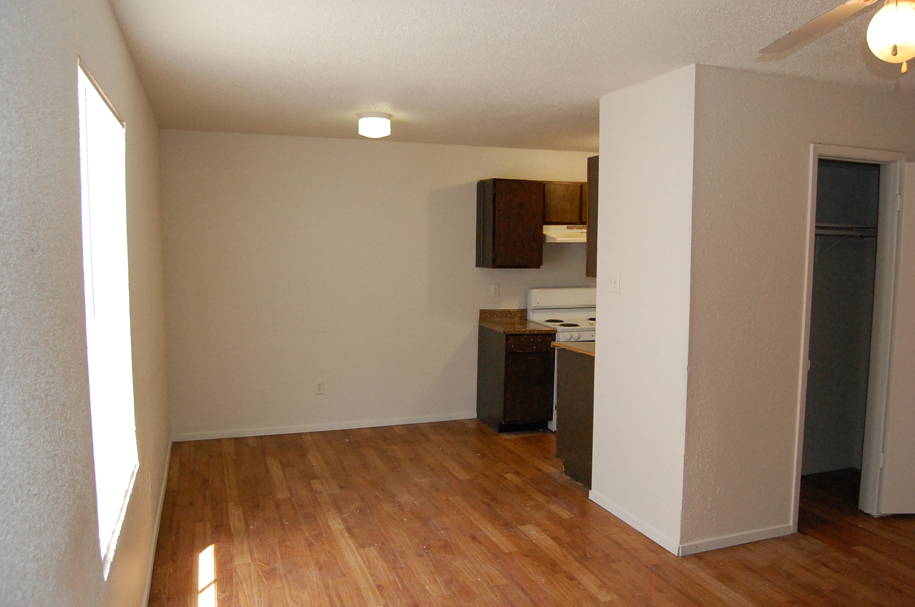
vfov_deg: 47.8
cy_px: 304
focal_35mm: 27
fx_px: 685
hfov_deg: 67.5
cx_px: 458
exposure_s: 1/100
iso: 1600
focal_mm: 18
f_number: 5
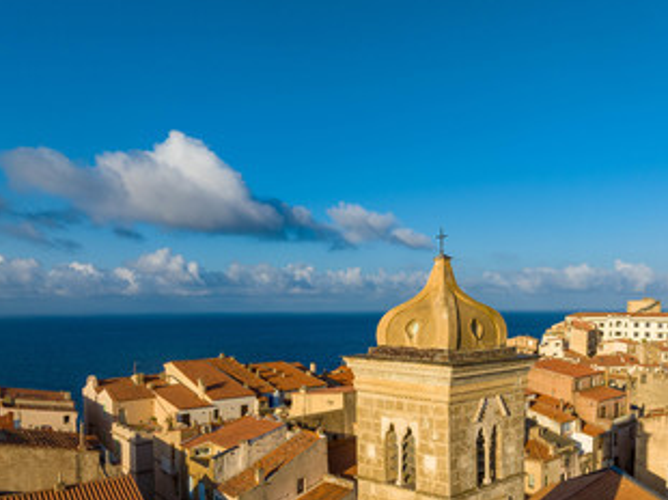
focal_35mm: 29
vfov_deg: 48.0
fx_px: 559
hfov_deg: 61.4
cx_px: 386
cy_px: 293
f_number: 11
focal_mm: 12.3
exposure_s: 1/160
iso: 100
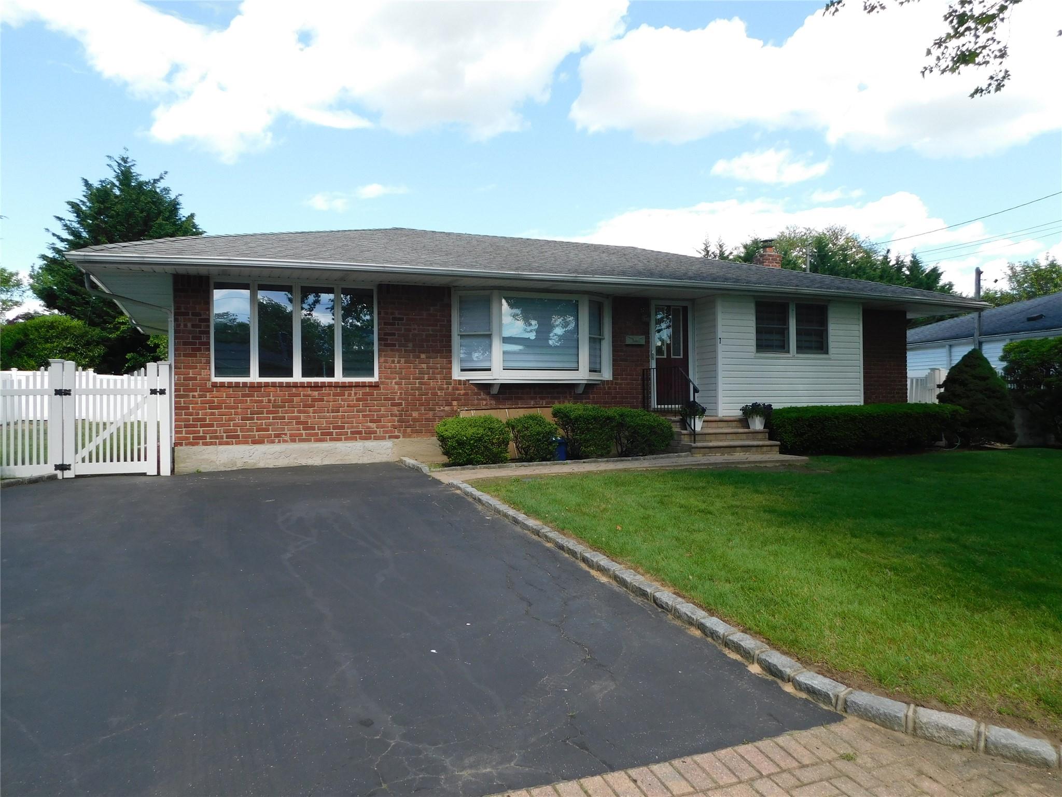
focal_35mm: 25
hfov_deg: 69.4
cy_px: 398
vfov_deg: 54.9
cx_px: 531
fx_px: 767
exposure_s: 1/640
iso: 125
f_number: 3.1
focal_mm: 4.5
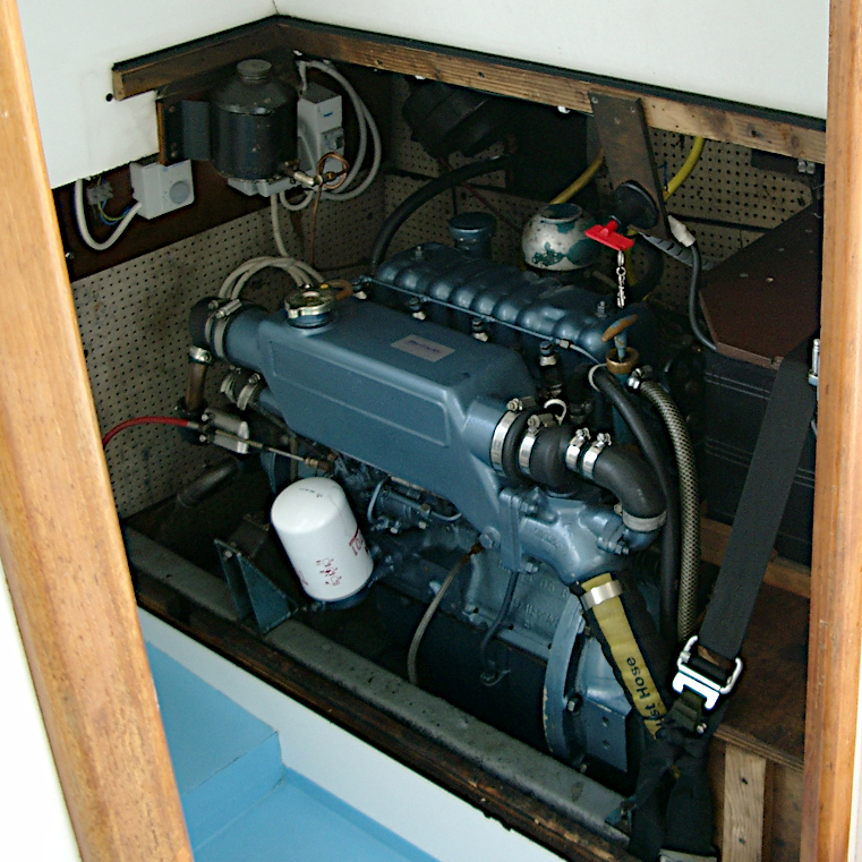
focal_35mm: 44
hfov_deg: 38.3
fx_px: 1240
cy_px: 429
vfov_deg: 38.3
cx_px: 464
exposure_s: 1/100
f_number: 2.6
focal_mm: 7.6
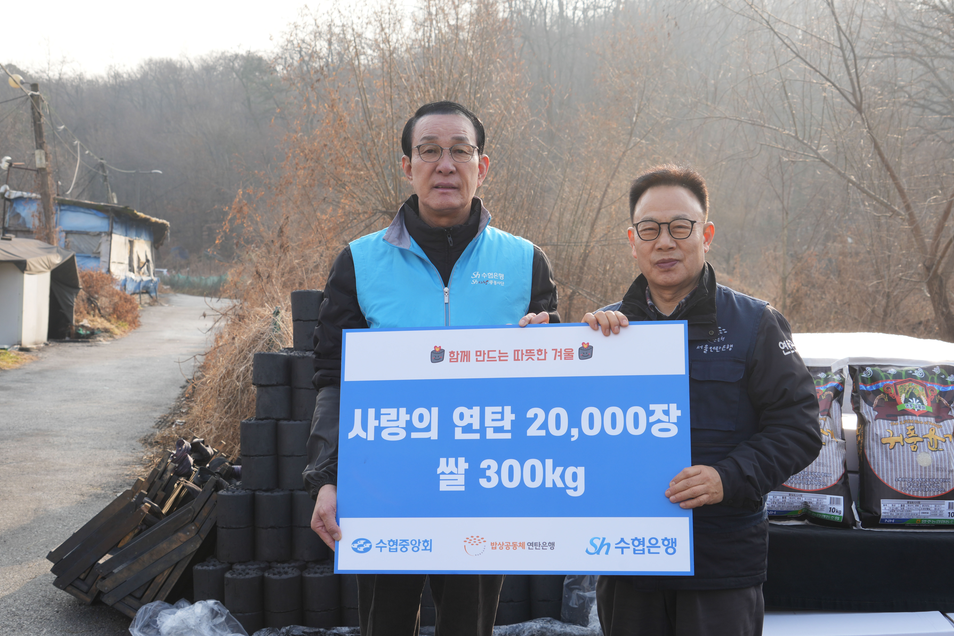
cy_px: 333
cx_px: 498
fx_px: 1139
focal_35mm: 43
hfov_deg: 45.4
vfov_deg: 31.2
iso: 160
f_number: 8
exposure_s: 1/125
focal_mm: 41
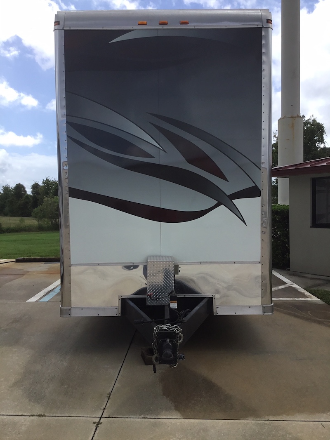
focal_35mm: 31
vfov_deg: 58.4
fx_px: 394
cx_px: 165
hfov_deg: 45.4
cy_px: 220
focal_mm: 3.3
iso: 25
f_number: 2.4
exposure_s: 1/1131
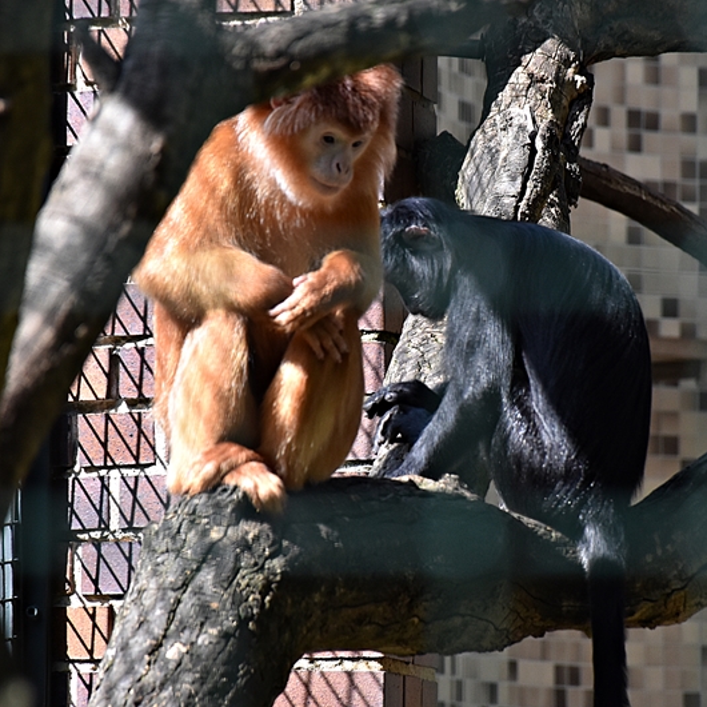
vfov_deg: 5.1
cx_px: 414
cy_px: 322
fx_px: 7972
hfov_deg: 5.1
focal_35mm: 345
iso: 800
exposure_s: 1/800
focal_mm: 140
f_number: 5.6
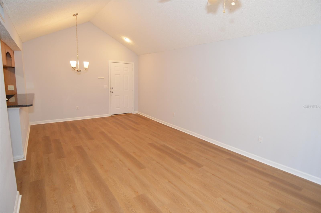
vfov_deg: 67.3
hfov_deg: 90.1
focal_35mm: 18
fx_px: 160
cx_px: 160
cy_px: 106
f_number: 4
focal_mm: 12
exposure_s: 1/60
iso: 500
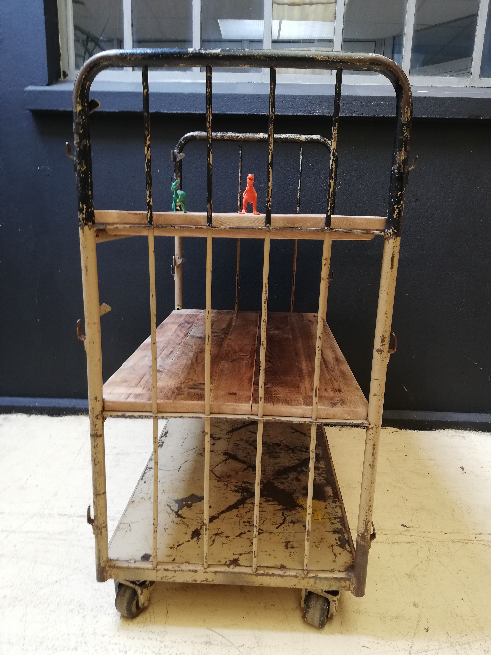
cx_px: 246
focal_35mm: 26
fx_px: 492
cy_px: 328
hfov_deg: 53.1
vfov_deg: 67.3
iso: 125
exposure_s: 1/50
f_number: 2.2
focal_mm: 3.81
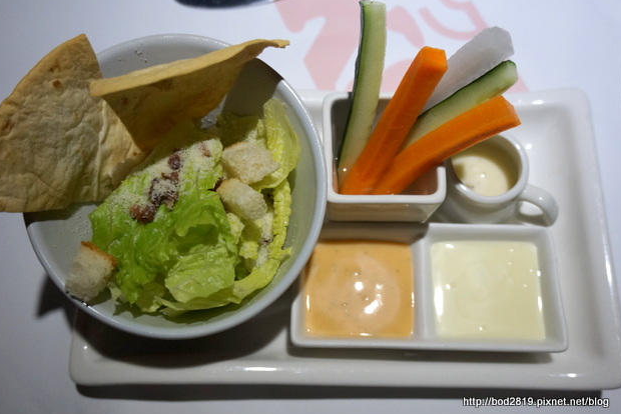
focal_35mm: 34
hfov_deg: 55.8
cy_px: 208
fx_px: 587
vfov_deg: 38.9
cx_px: 305
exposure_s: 1/60
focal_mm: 22
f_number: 4
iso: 640
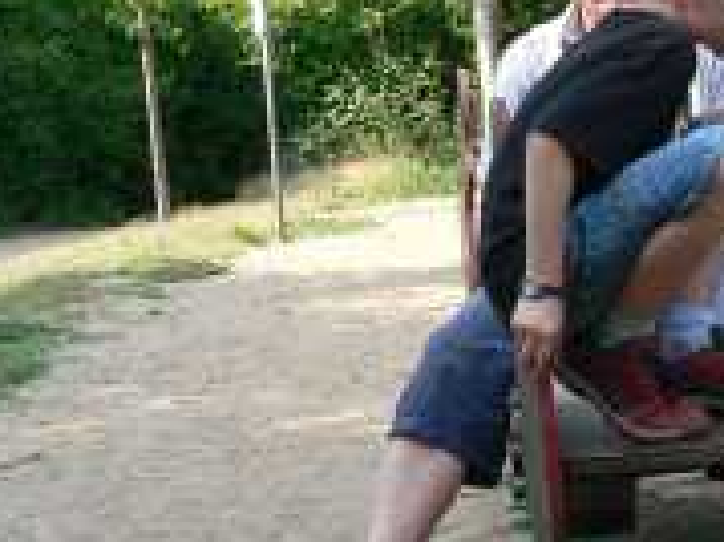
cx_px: 882
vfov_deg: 15.7
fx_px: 1965
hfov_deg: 19.6
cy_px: 303
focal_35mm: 94
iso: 64
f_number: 4
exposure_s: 1/100
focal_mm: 6
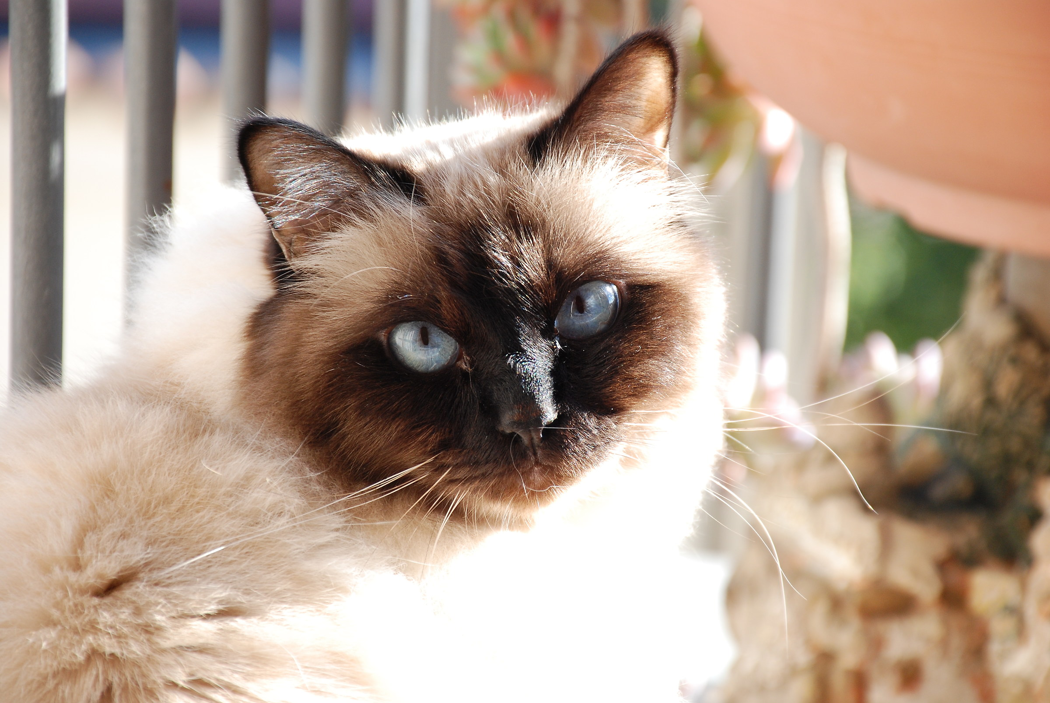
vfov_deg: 6.6
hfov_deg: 9.8
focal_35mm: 210
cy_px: 352
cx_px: 525
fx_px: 6132
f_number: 8
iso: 400
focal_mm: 140
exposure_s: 1/125
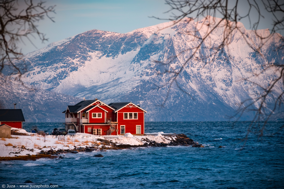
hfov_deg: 9.8
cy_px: 94
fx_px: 1657
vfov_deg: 6.5
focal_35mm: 210
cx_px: 142
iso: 200
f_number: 5.6
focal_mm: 140
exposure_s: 1/25
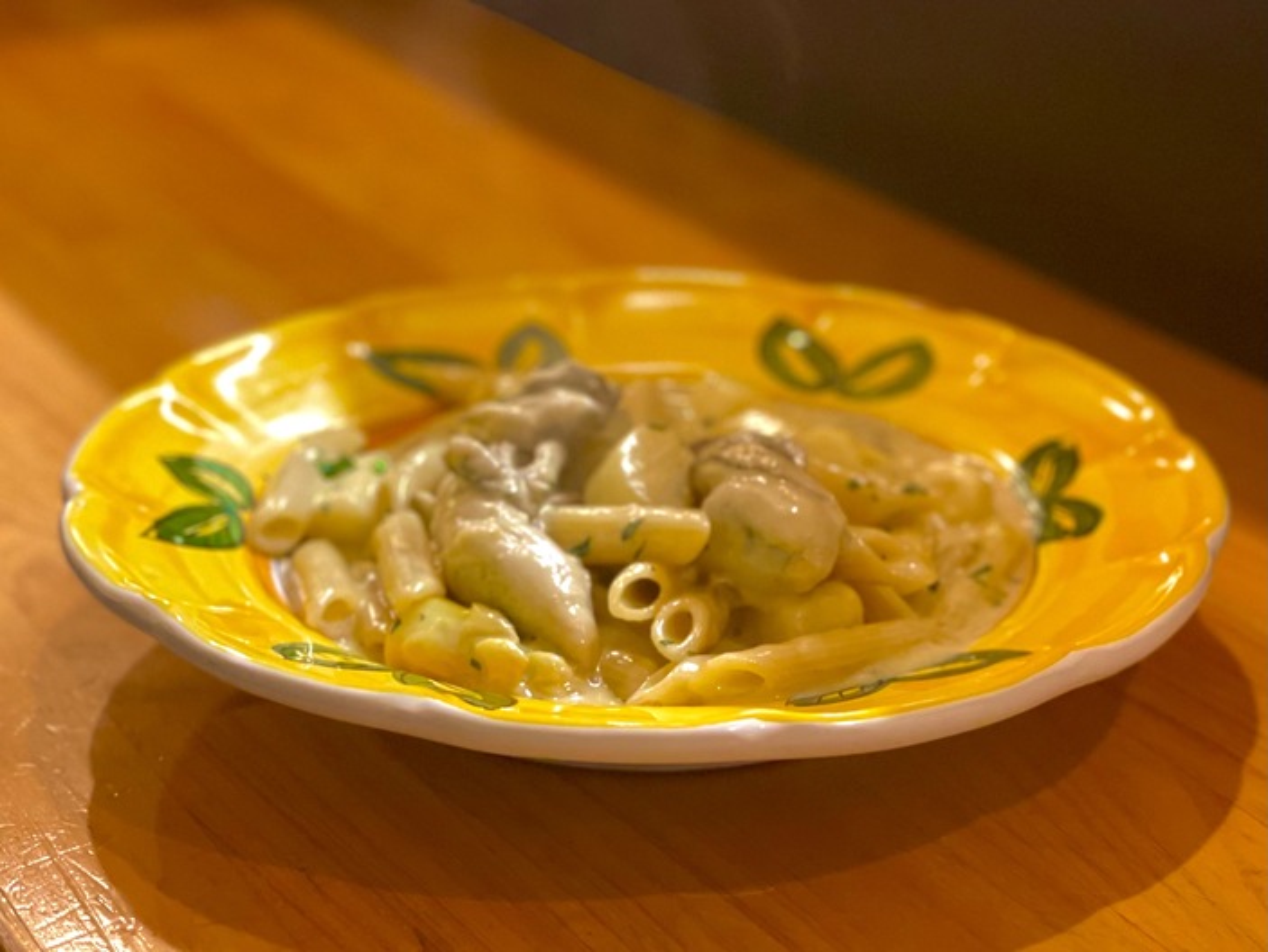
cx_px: 634
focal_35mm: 52
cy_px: 476
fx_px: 1906
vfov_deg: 28.1
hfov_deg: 36.8
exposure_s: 1/40
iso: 250
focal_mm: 6
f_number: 2
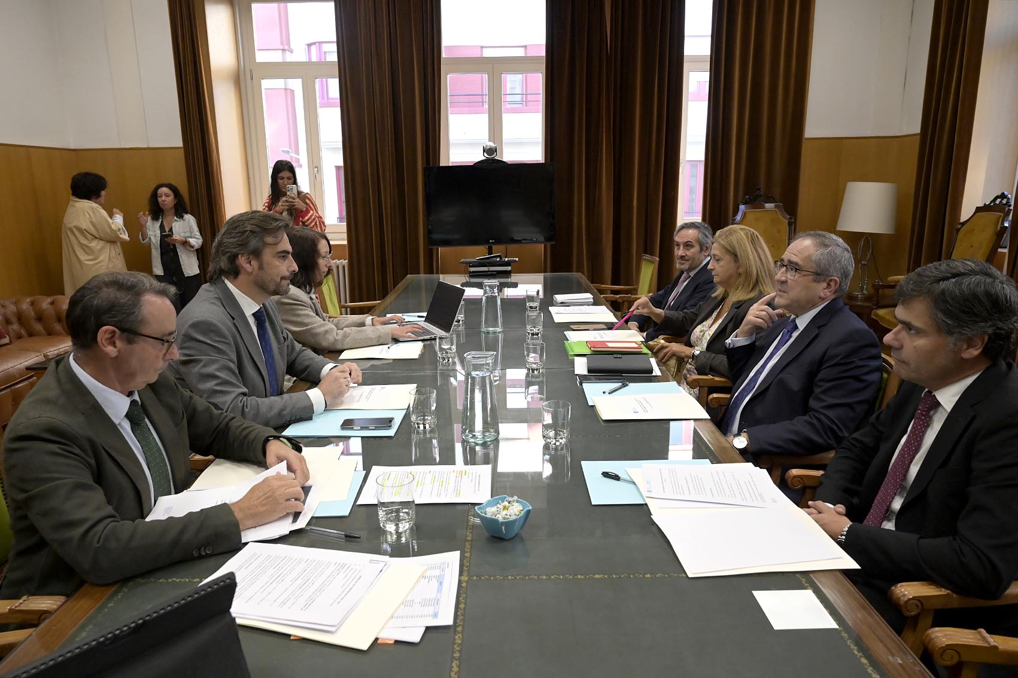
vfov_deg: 53.1
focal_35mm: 24
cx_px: 509
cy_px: 339
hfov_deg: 73.7
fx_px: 679
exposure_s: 1/400
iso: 6400
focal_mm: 24
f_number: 5.6
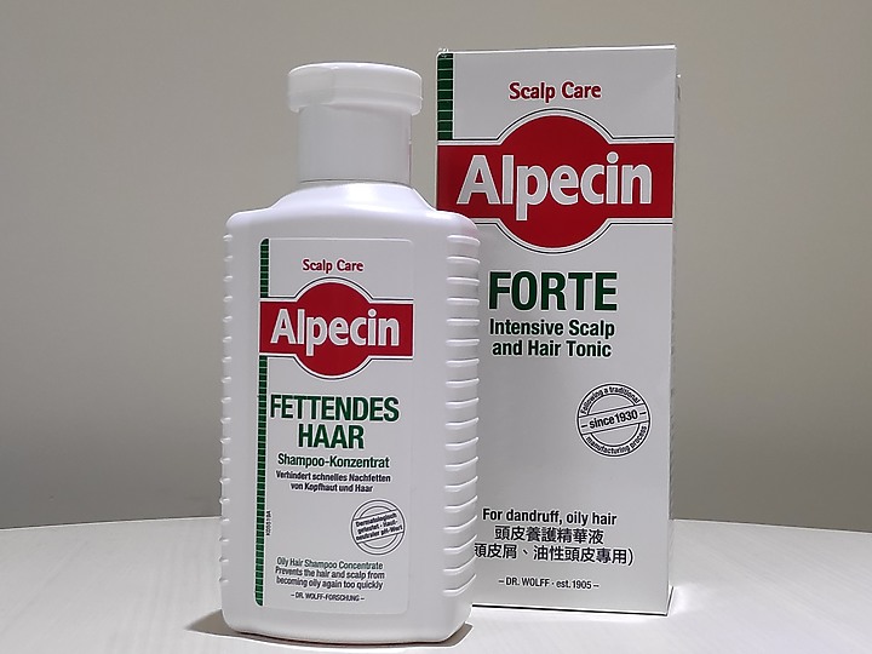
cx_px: 436
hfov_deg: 81.7
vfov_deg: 66.0
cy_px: 327
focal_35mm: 20
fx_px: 504
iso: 355
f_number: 1.9
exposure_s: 1/120
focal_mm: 3.94
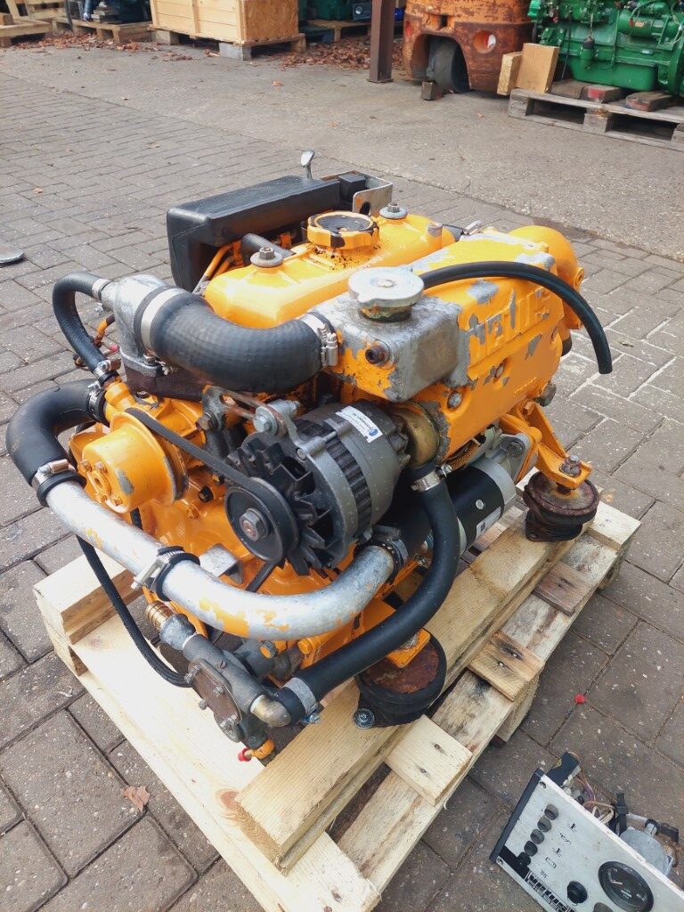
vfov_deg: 71.6
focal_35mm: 24
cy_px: 456
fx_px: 632
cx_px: 342
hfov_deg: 56.8
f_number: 1.8
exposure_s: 1/100
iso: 80
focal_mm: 5.23
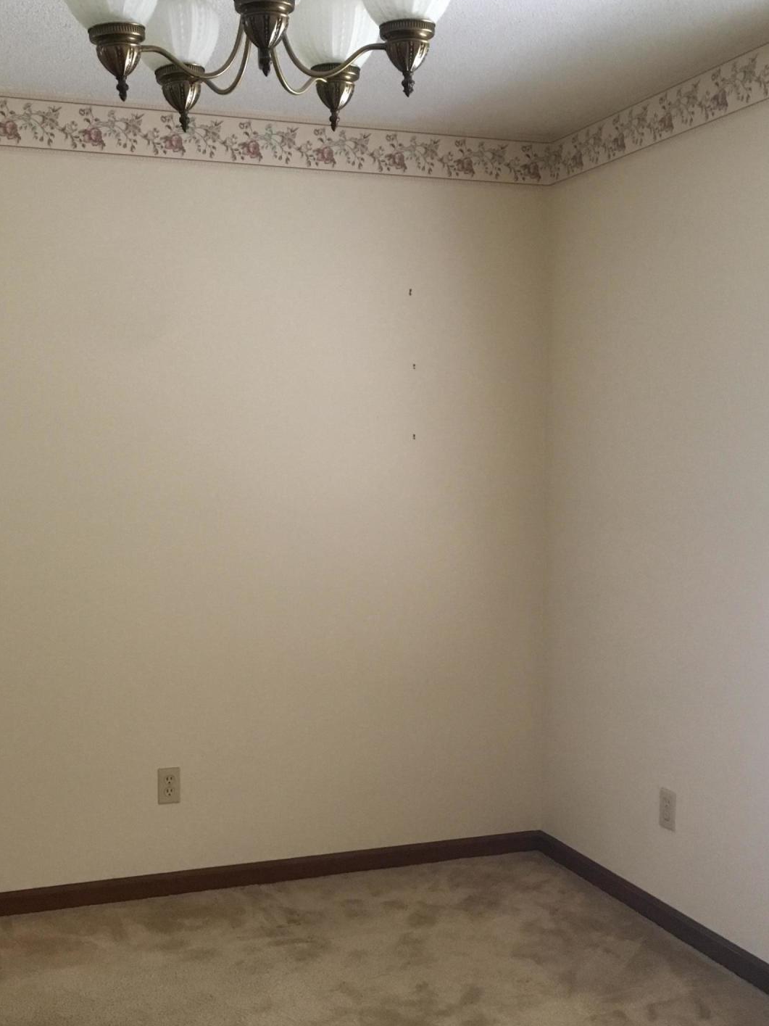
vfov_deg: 45.6
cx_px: 321
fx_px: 1215
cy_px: 597
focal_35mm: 41
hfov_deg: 35.1
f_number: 2.2
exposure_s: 1/30
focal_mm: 4.15
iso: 125
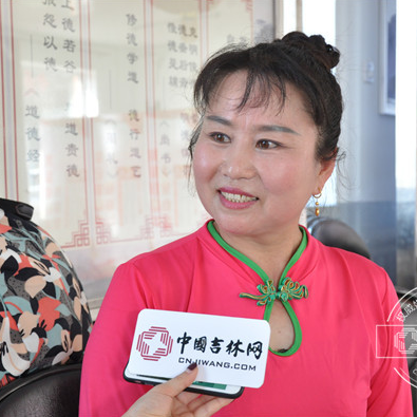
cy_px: 208
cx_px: 209
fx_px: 922
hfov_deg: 25.5
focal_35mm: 68
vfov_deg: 25.5
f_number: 5.6
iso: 800
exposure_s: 1/60
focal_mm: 35
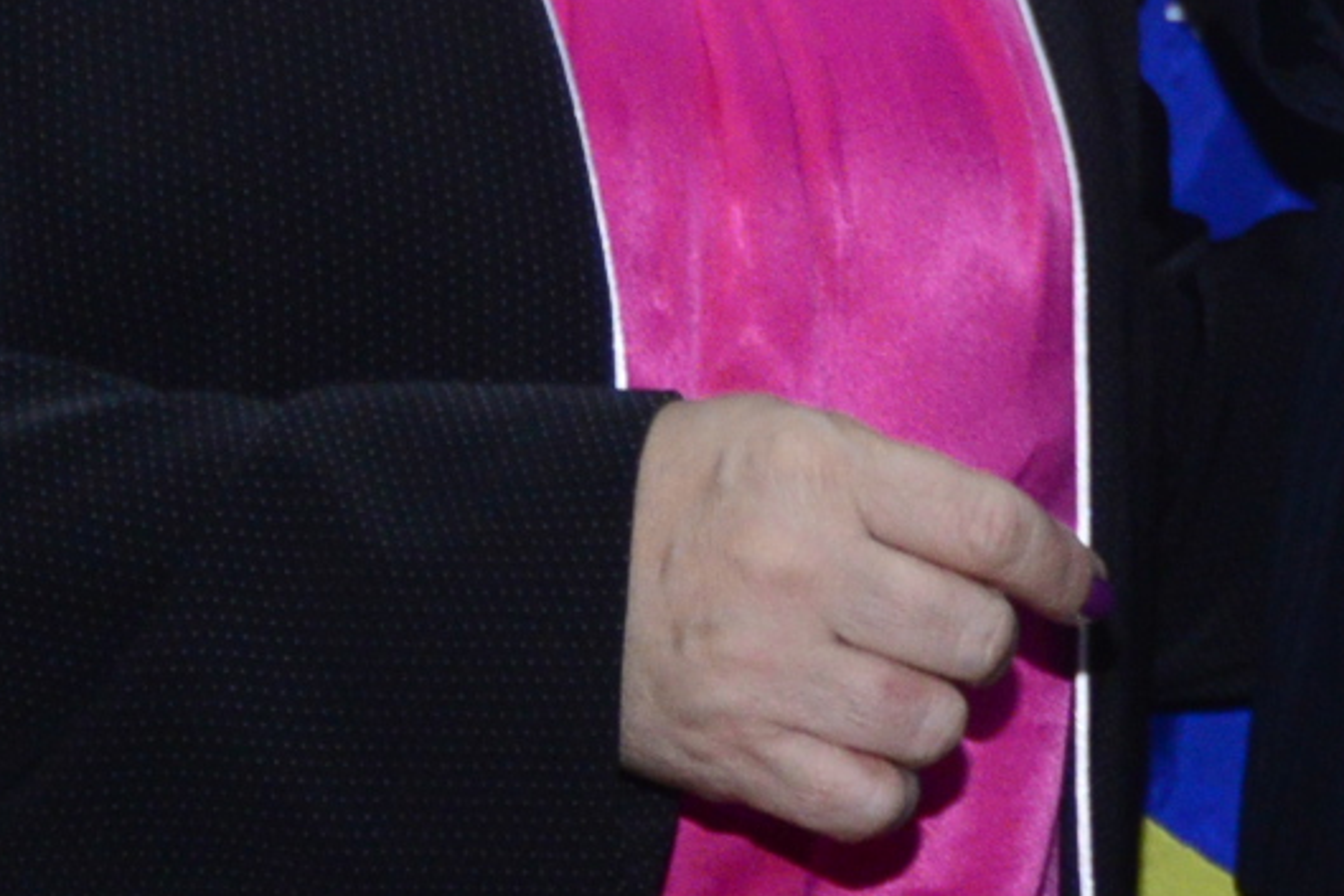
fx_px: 11688
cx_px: 1992
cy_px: -1274
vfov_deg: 4.3
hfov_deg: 6.5
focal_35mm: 313
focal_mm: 55
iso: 2000
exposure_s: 1/125
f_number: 5
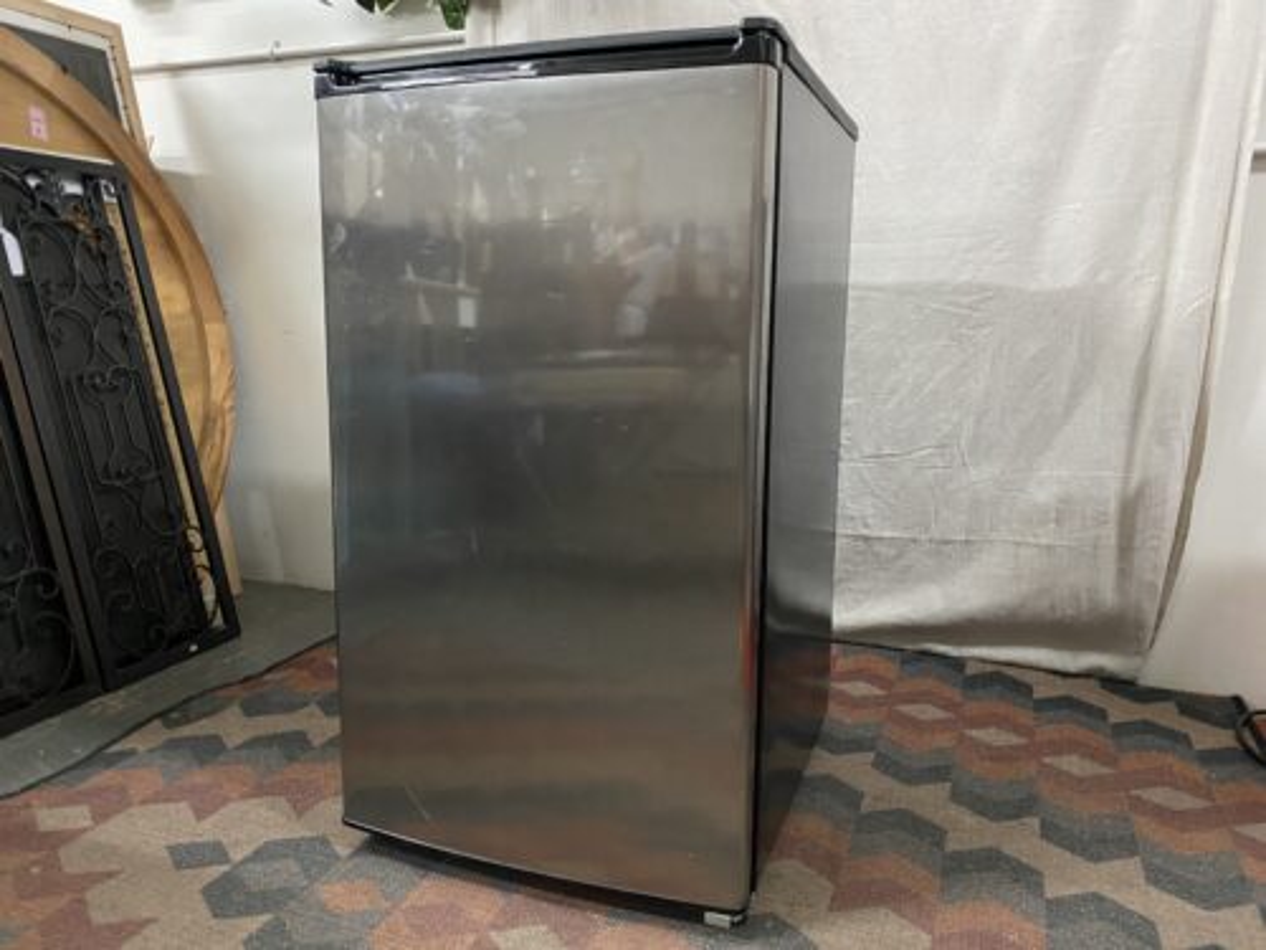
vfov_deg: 53.1
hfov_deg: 67.3
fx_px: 951
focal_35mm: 26
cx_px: 633
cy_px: 475
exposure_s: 1/30
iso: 640
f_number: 1.8
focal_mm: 4.25
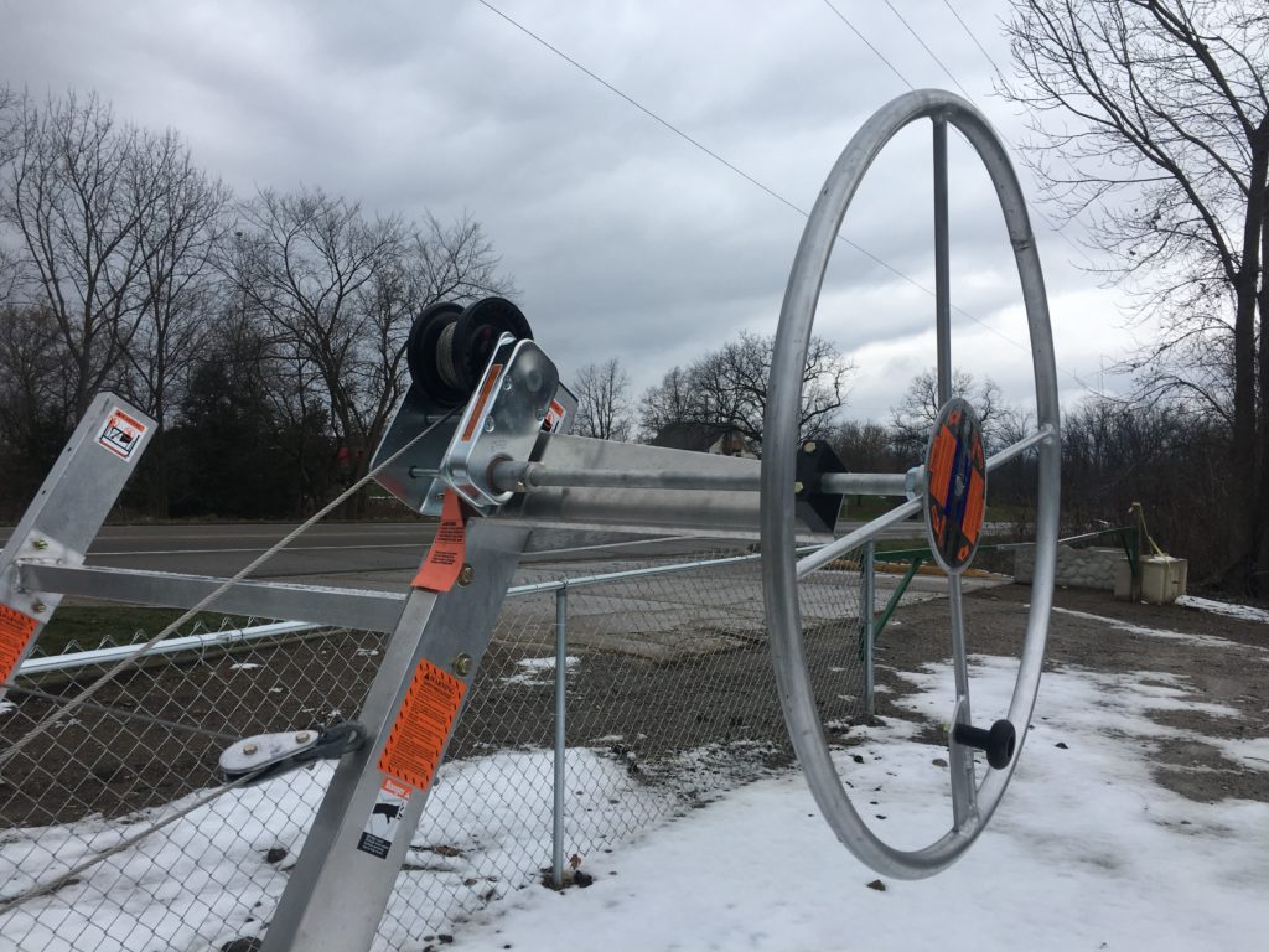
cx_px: 634
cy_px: 476
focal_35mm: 29
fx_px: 1063
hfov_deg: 61.7
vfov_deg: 48.2
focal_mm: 4.15
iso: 25
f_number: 2.2
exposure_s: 1/444
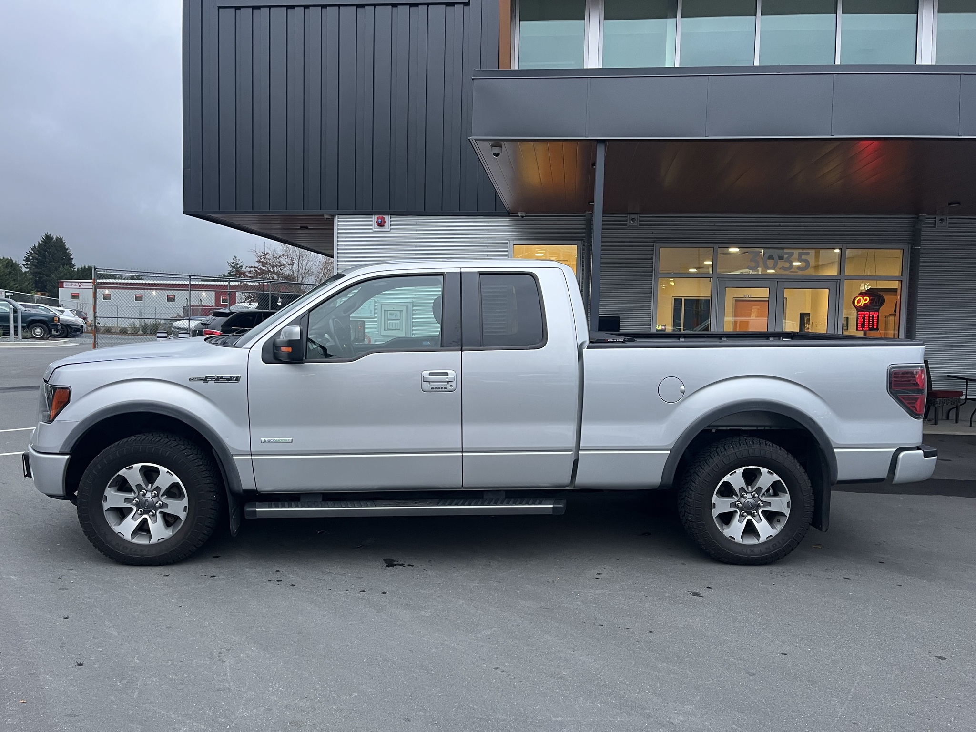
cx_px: 488
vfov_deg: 53.1
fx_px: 733
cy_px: 366
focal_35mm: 26
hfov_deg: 67.3
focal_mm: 5.1
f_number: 1.6
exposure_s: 1/60
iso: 125
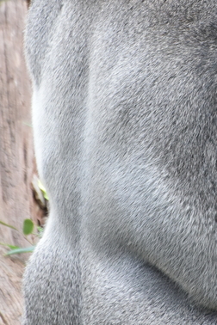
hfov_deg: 1.8
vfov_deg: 2.6
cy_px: 52
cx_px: 313
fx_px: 7043
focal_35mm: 779
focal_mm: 230
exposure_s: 1/500
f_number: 5.3
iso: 2500
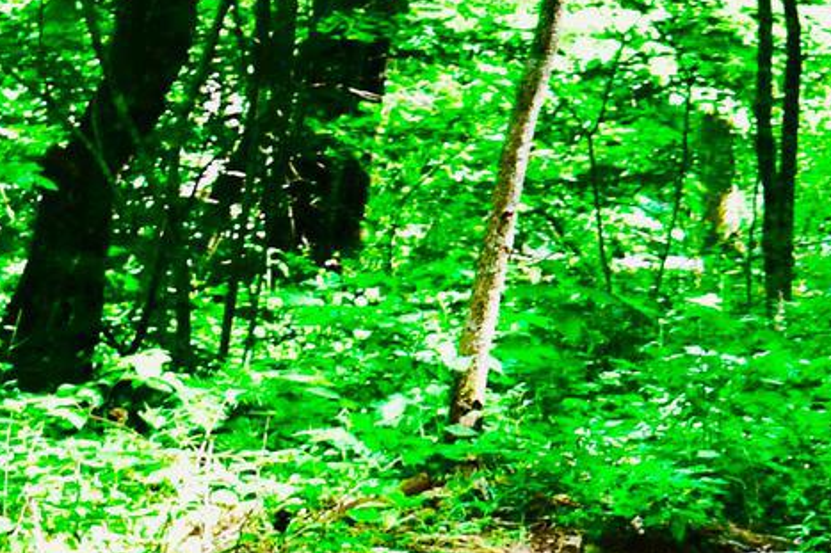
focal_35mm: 171
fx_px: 3946
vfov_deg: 8.0
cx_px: 1783
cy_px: 207
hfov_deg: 10.8
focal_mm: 26
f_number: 4.2
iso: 400
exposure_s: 1/200
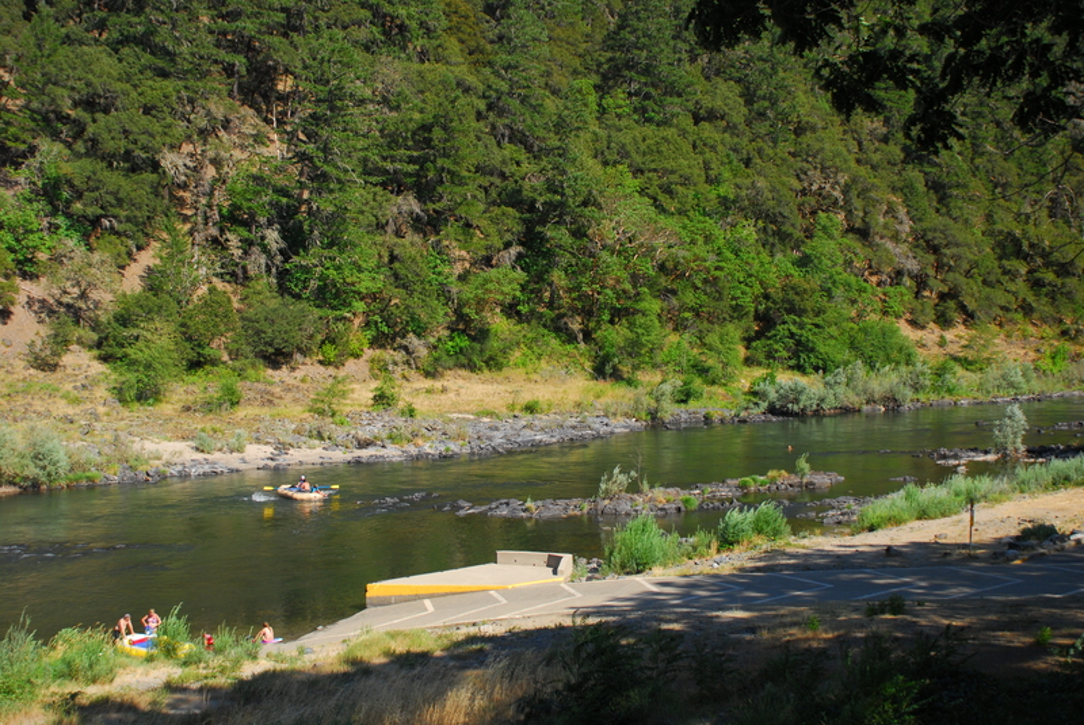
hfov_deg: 49.5
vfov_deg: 34.3
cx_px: 542
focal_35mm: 39
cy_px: 362
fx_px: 1175
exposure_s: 1/250
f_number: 4
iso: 200
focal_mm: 26
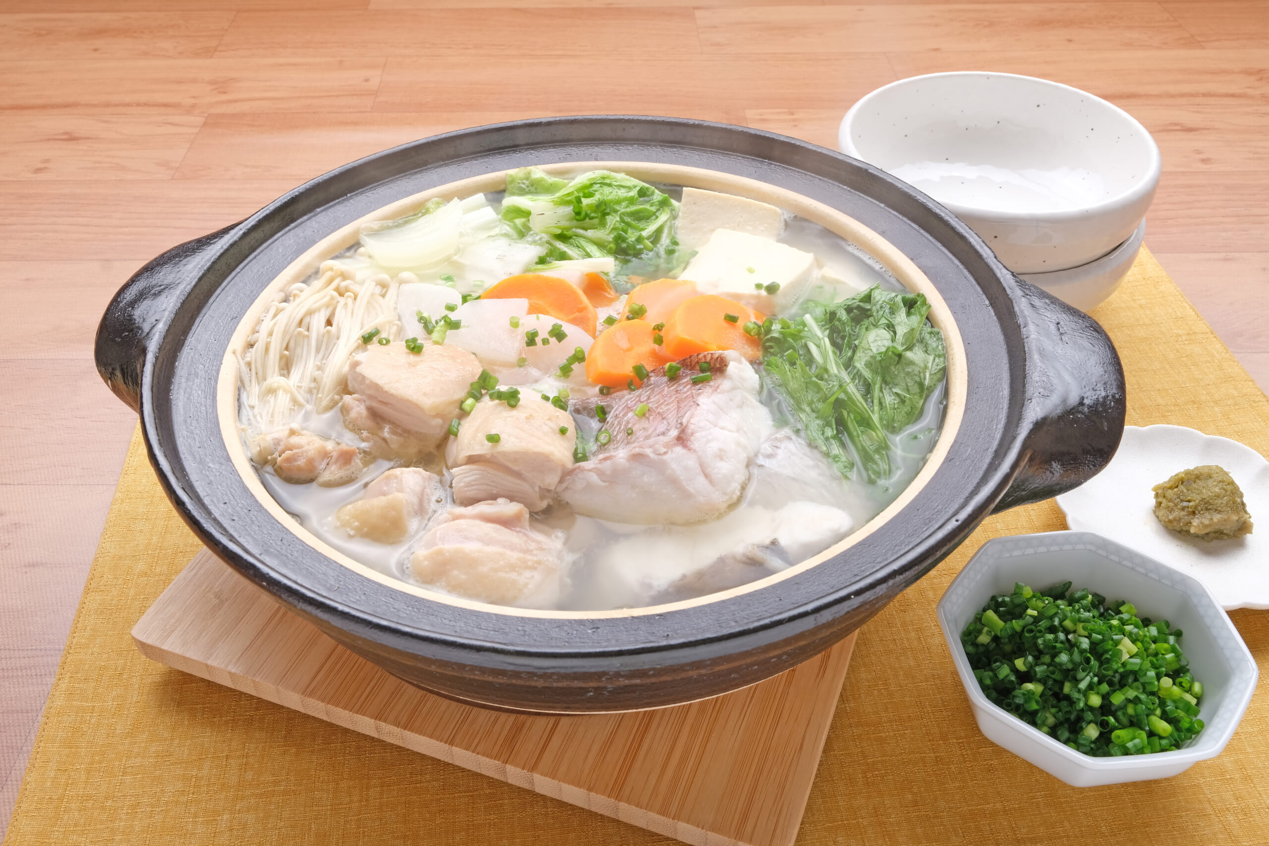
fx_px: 1128
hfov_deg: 58.7
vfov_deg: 41.1
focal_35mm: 32
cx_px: 634
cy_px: 423
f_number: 16
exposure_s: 1/3.5
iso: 200
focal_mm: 21.3
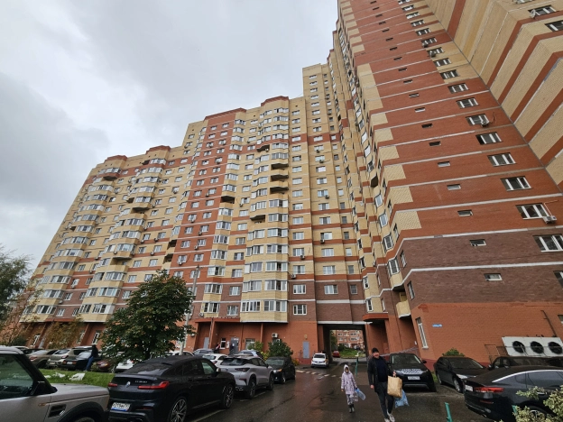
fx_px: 211
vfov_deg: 89.9
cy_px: 211
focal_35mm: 13
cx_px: 282
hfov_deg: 106.2
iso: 50
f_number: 2.2
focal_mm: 2.2
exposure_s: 1/722
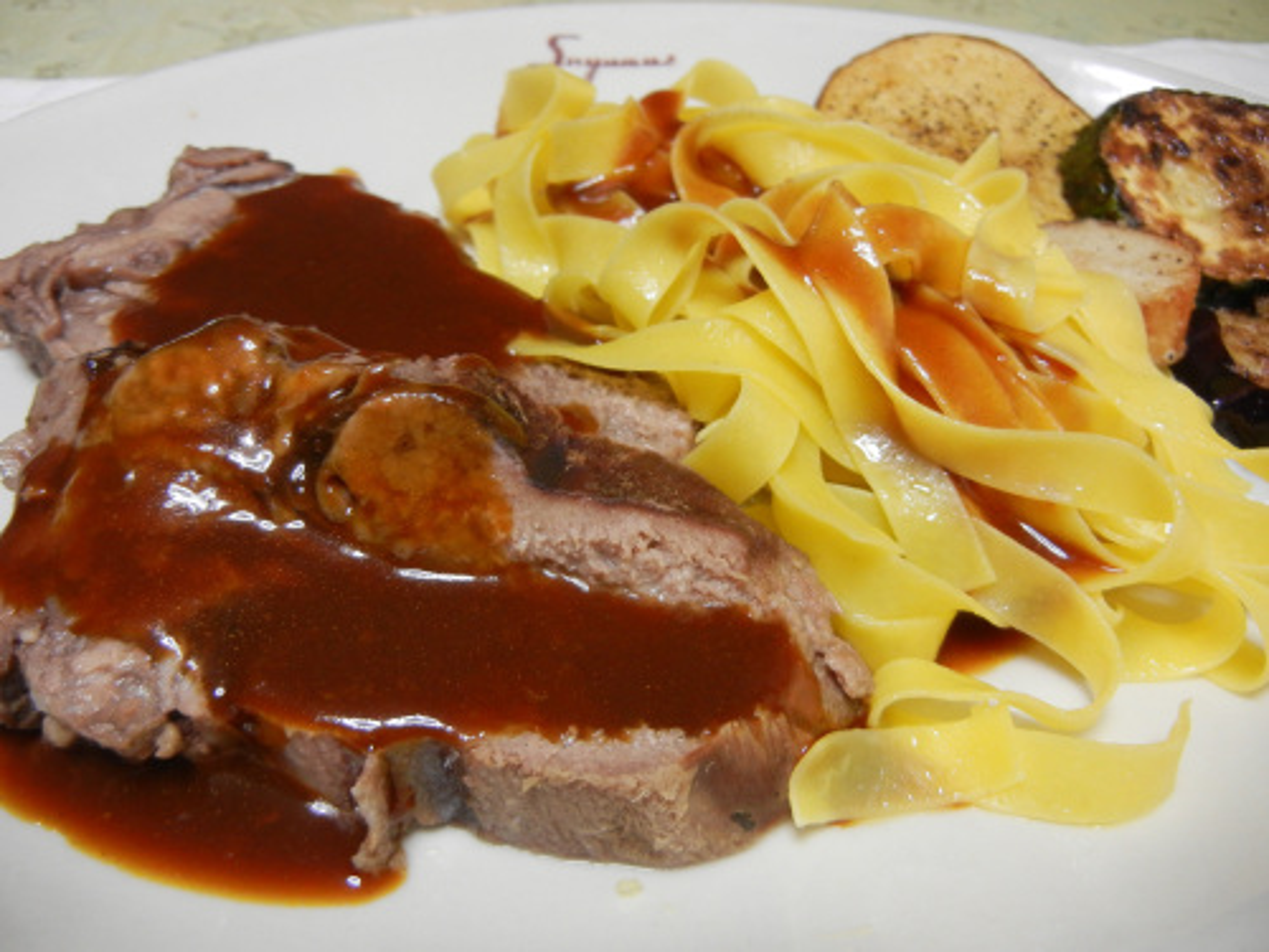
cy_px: 476
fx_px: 1100
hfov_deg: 60.0
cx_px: 634
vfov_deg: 46.8
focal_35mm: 30
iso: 369
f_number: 3.5
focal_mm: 5.4
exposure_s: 1/30.3
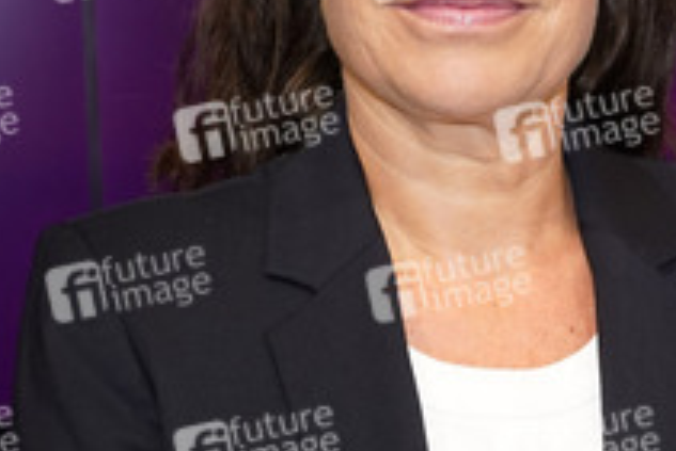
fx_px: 2086
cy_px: 45
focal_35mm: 111
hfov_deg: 18.3
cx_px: 492
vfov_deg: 12.3
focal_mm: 52
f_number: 5.6
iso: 2000
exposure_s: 1/160
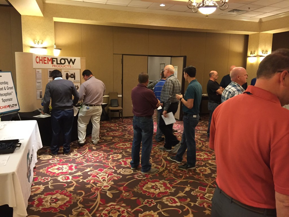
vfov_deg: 48.2
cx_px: 144
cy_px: 108
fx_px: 242
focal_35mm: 29
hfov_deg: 61.7
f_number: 2.2
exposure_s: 1/24
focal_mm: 4.15
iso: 250
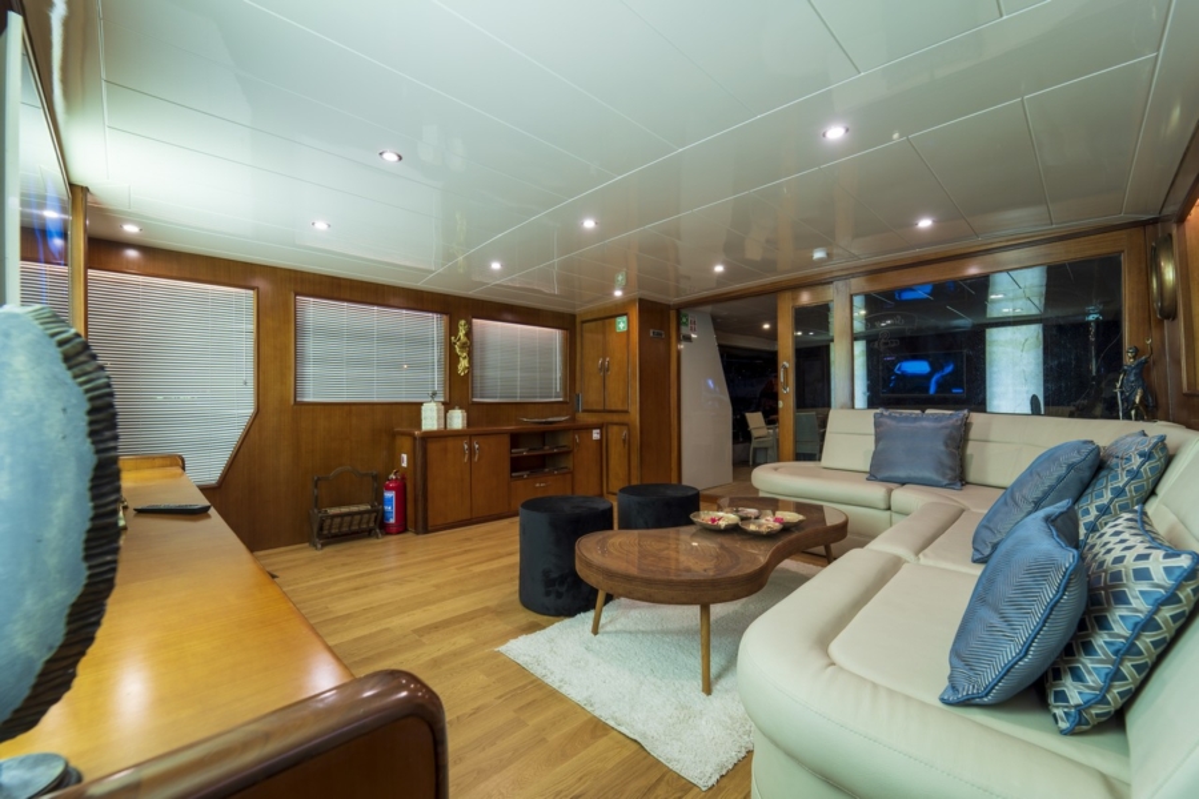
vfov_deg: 81.2
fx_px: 466
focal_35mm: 14
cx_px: 600
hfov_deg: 104.3
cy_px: 400
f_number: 6.3
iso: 100
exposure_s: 1/1.67
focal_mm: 14
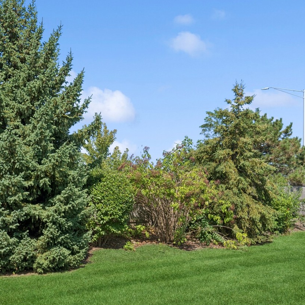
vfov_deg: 37.3
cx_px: 71
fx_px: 449
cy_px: 194
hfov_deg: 36.5
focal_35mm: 45
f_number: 8
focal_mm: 18
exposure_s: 1/500
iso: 250
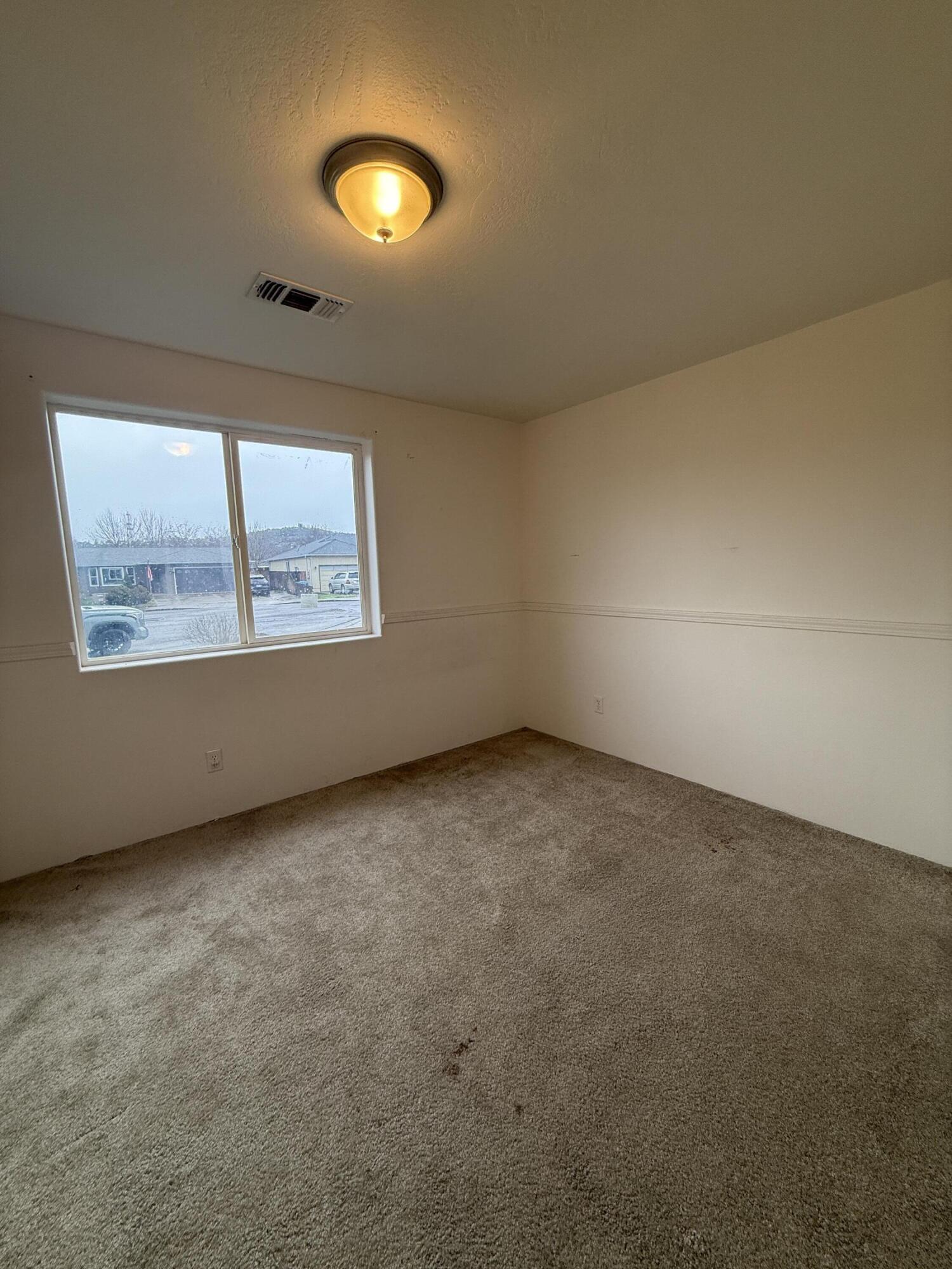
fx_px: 513
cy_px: 634
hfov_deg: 85.7
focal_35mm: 14
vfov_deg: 102.1
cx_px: 476
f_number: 2.2
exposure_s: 1/120
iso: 125
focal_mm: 2.22
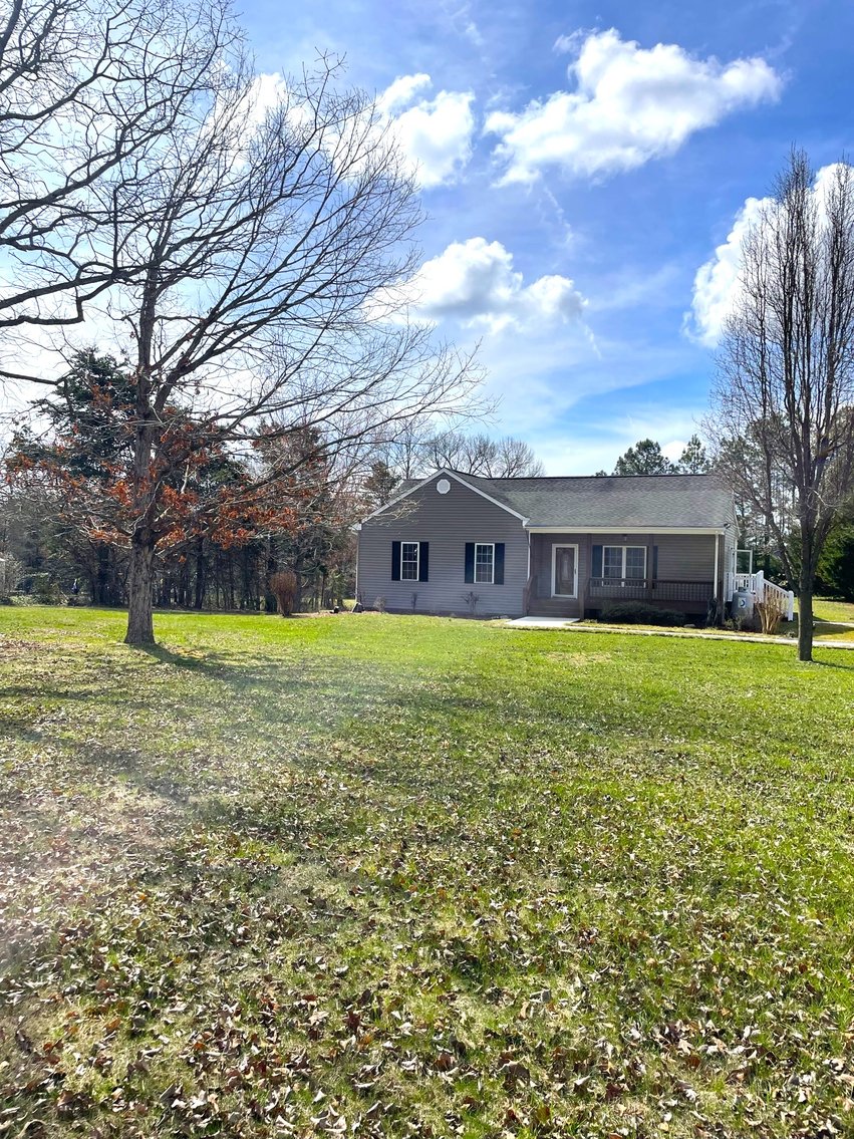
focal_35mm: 26
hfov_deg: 53.1
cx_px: 427
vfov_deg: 67.3
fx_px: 855
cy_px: 570
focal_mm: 4.2
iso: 32
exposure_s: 1/6135
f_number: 1.6
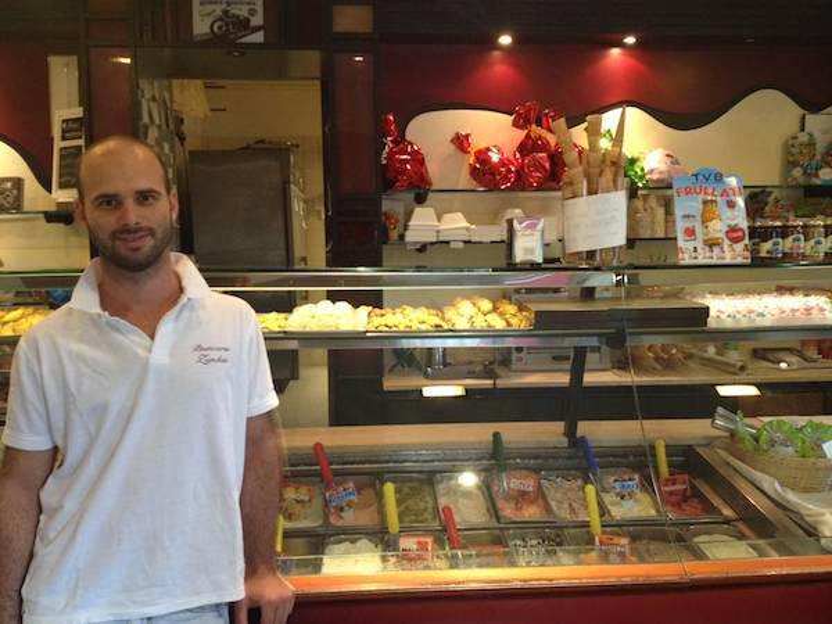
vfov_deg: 40.7
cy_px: 312
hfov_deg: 52.6
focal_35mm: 35
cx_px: 416
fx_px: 841
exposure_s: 1/20
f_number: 2.4
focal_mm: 4.28
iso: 160
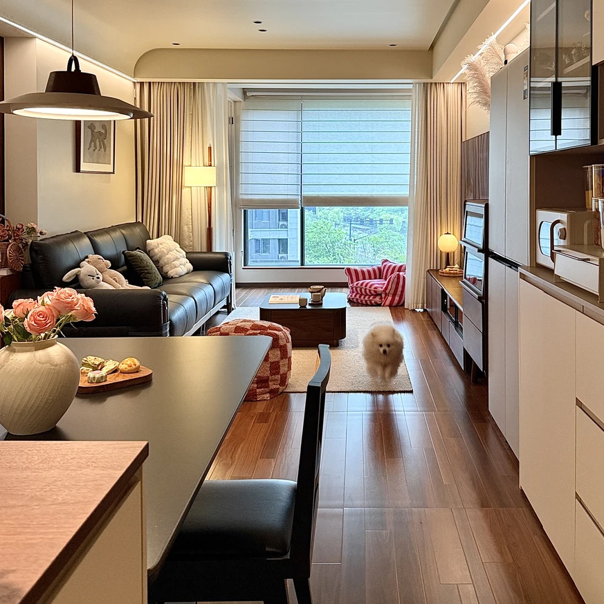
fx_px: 691
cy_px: 204
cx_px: 343
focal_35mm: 35
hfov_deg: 47.1
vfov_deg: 46.5
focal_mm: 6.76
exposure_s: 1/59
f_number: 1.78
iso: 250
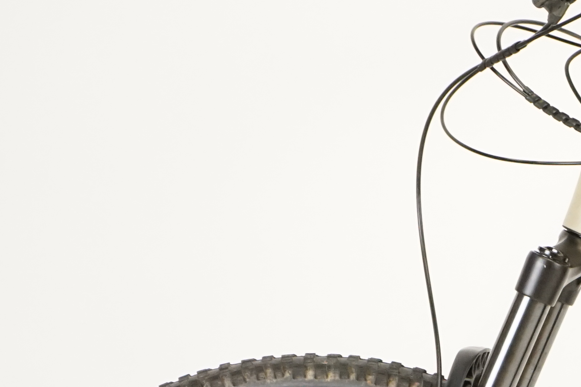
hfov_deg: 9.9
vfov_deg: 6.8
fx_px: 3211
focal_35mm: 199
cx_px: 979
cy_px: 514
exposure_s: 1/200
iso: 3200
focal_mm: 53
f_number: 5.6
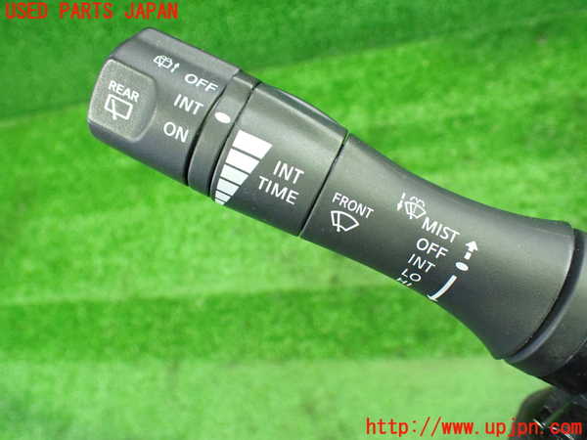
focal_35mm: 30
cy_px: 220
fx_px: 509
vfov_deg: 46.8
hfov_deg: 60.0
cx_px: 294
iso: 800
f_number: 2.3
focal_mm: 5.4
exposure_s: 1/40
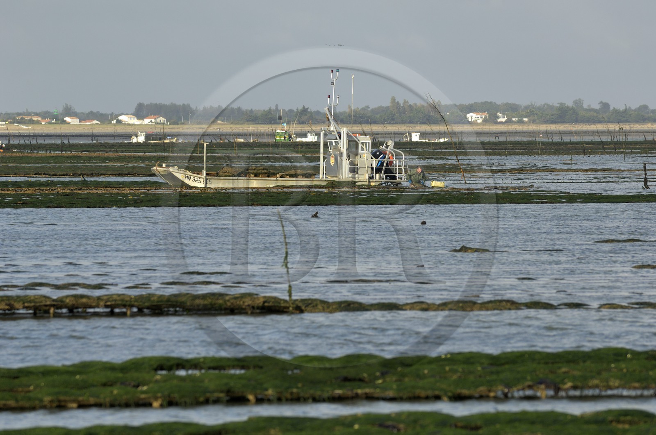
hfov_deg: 6.9
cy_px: 218
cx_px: 328
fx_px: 5459
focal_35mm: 300
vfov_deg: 4.6
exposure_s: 1/400
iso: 100
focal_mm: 200
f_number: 5
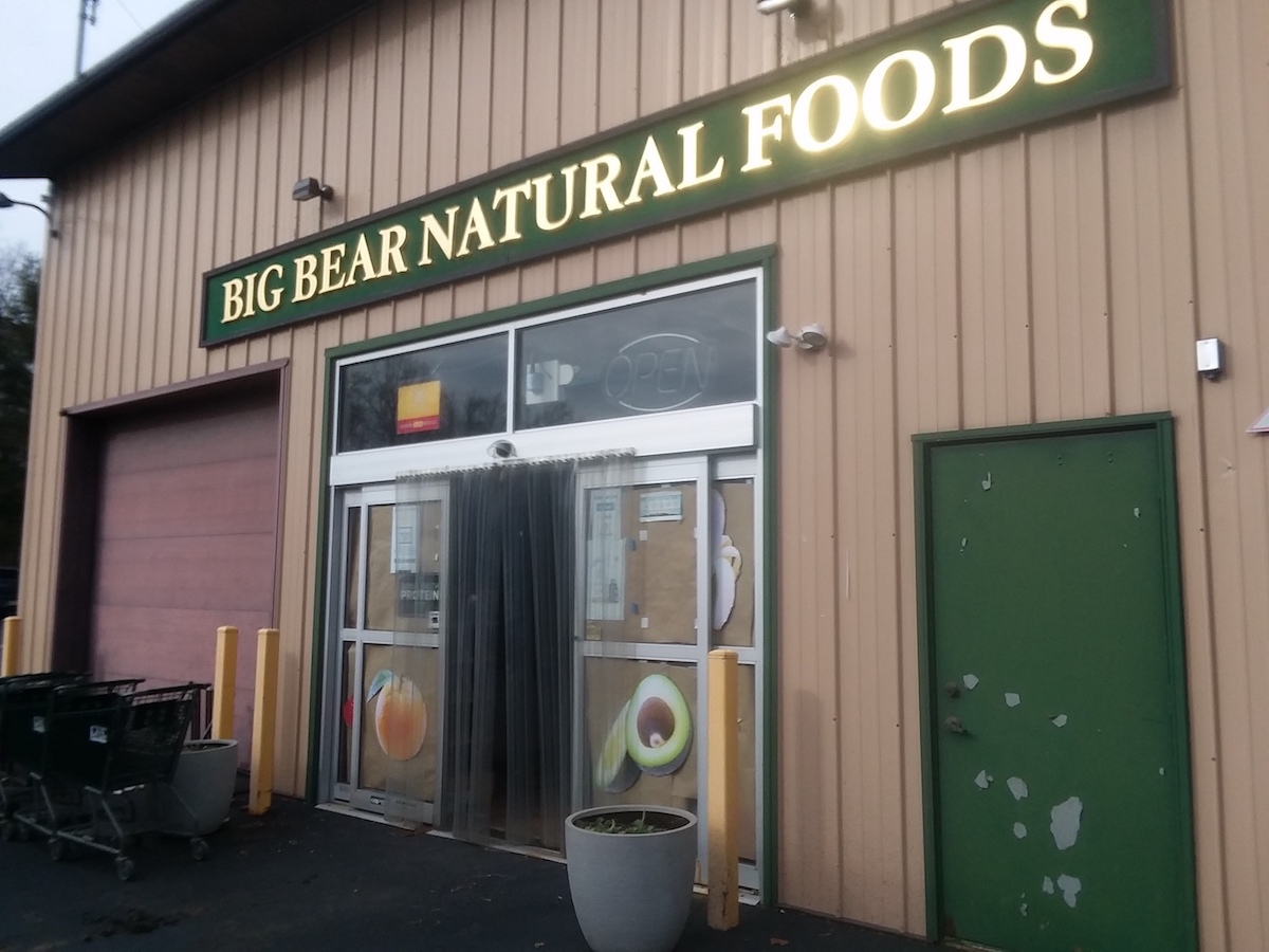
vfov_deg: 48.2
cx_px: 634
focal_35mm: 29
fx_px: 1063
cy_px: 476
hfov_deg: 61.7
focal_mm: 2.47
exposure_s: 1/1063
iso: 40
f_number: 1.9
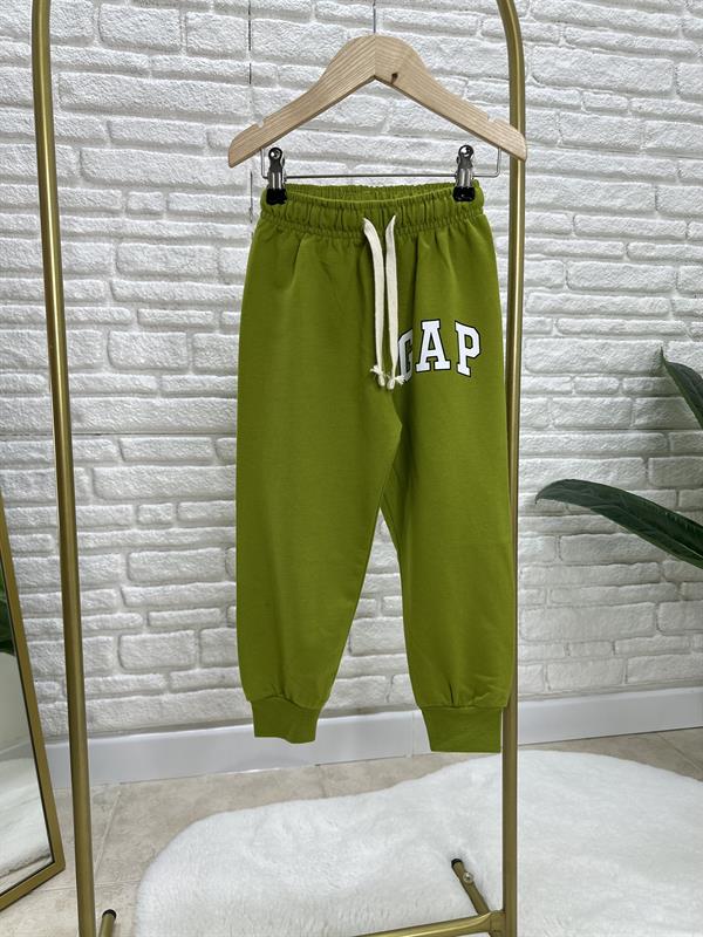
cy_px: 468
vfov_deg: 71.6
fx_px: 650
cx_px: 352
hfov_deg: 56.8
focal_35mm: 24
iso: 80
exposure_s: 1/100
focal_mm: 6.86
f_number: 1.78
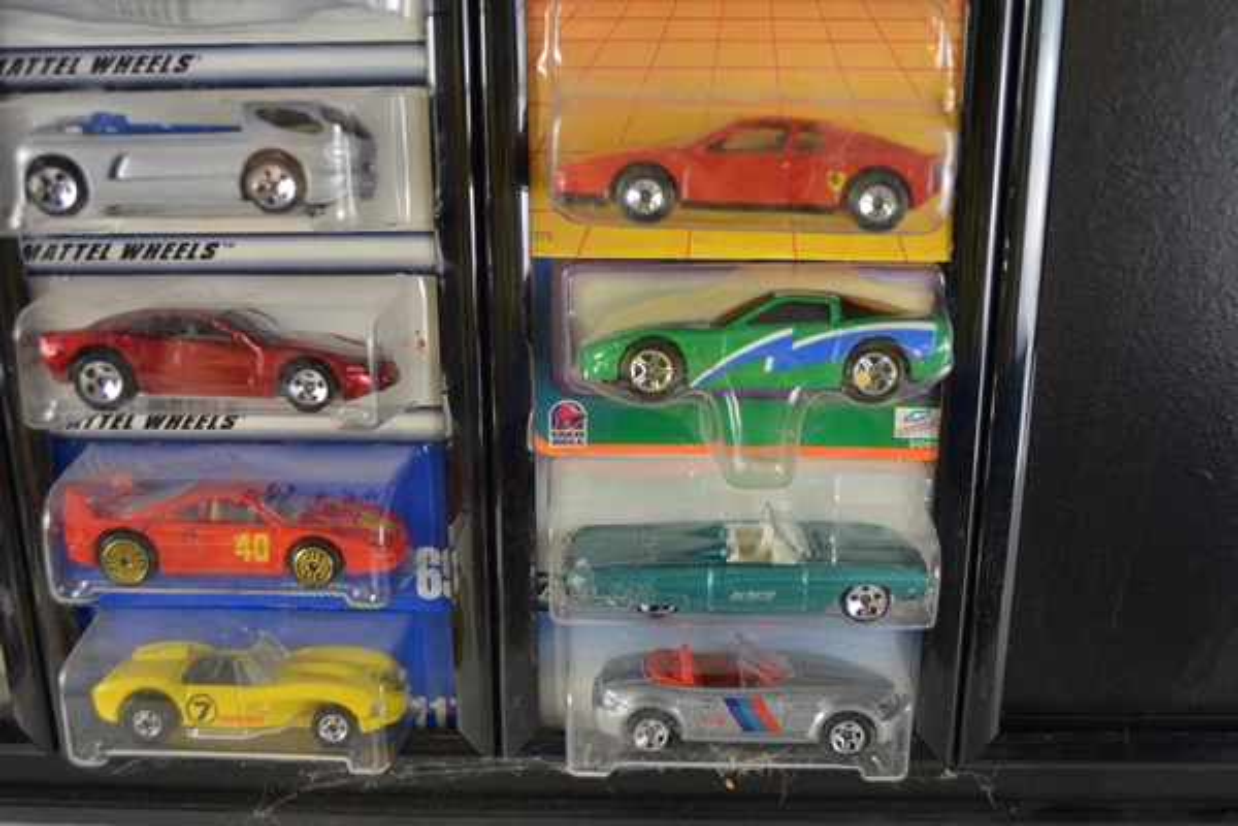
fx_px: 1238
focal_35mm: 36
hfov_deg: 53.1
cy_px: 413
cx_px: 619
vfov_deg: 36.9
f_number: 4
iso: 400
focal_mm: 24
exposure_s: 1/60
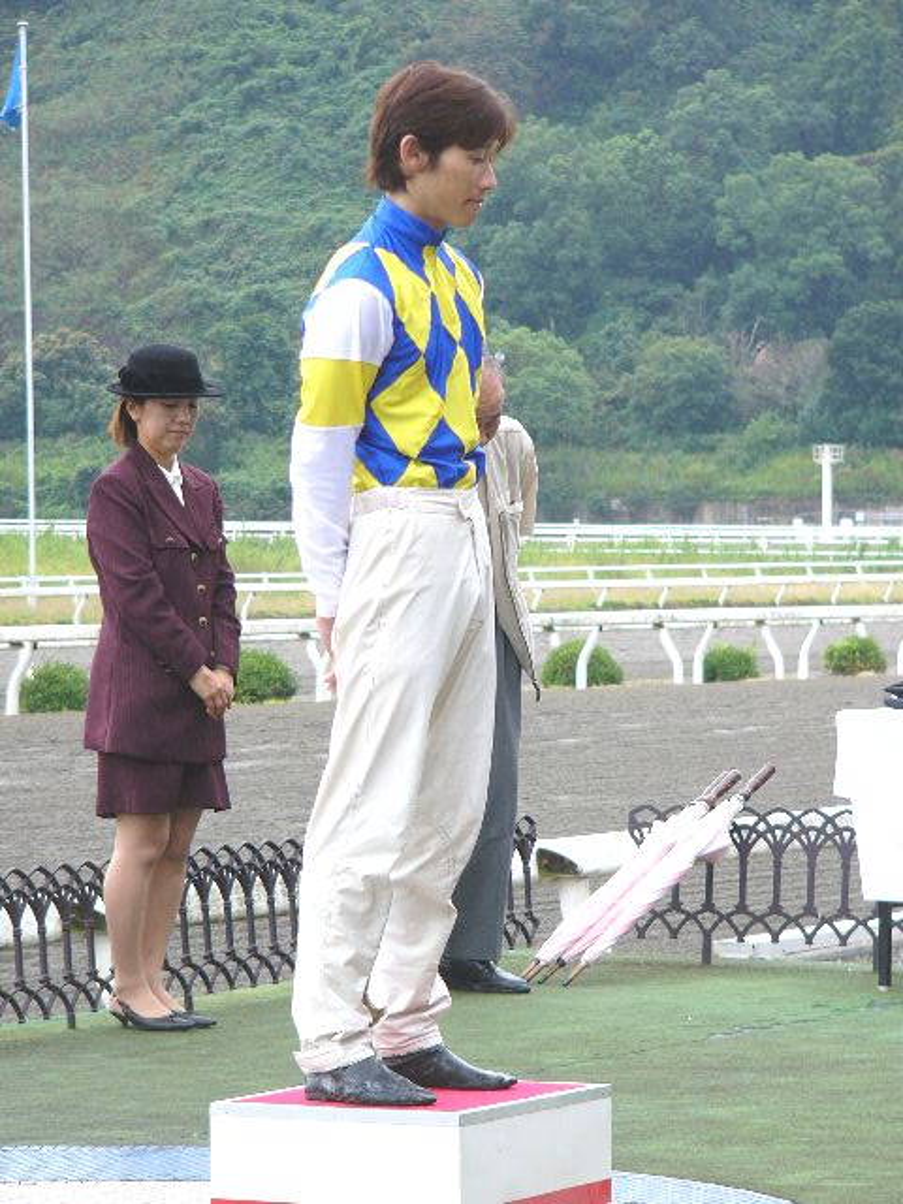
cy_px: 602
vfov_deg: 12.3
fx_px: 5565
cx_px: 452
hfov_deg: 9.3
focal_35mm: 160
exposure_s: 1/60
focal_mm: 26.7
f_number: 2.8
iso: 50
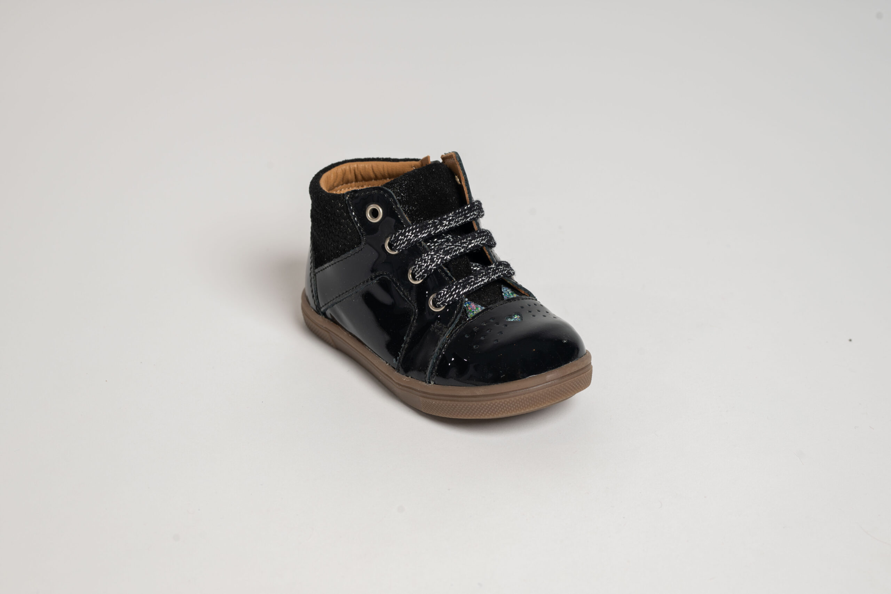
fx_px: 2104
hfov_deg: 23.9
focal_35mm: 85
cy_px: 297
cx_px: 446
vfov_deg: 16.1
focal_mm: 85
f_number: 16
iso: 80
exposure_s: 1/200
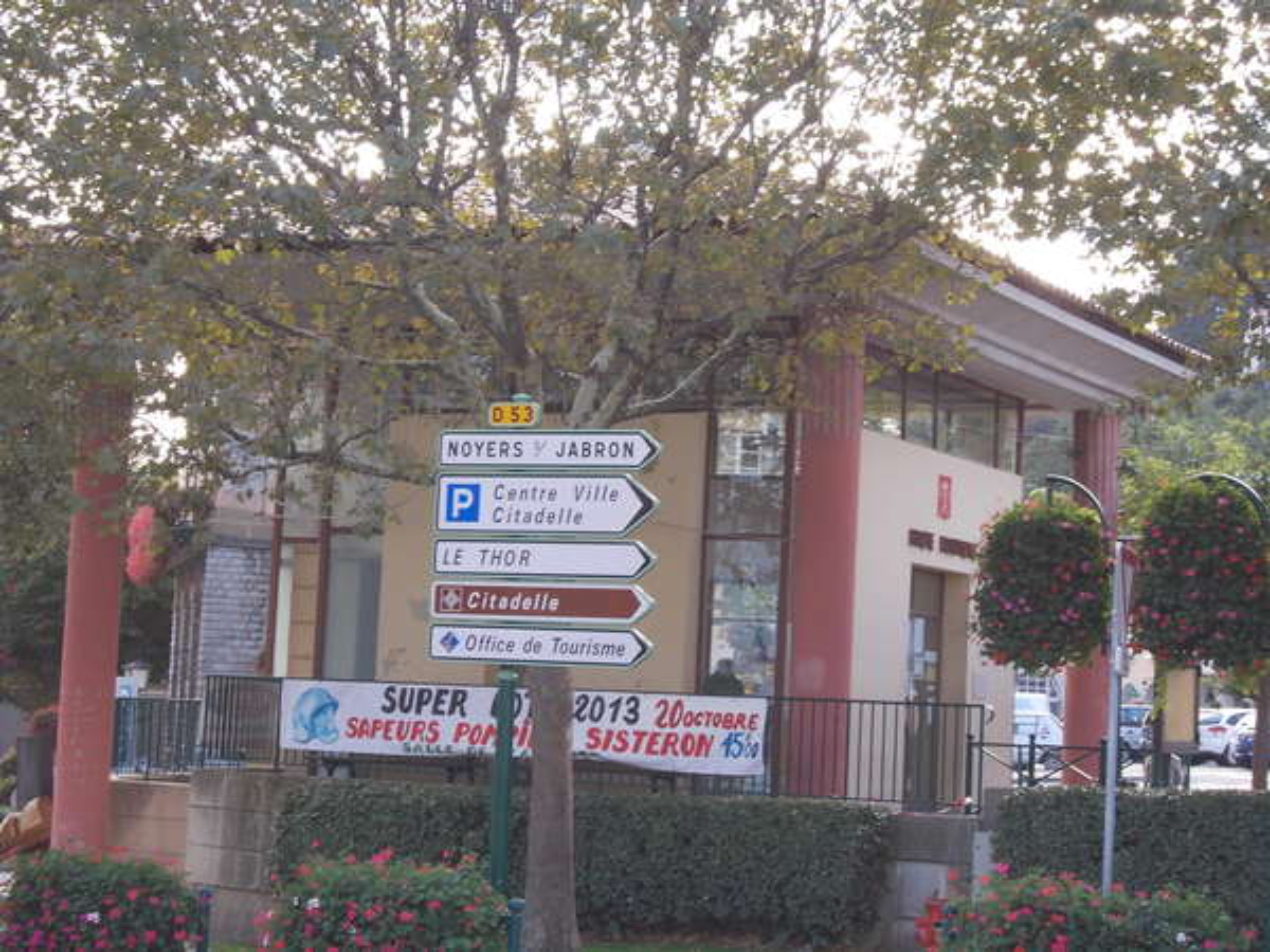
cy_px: 476
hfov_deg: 23.8
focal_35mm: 82
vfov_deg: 18.0
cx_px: 635
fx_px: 3008
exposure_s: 1/60
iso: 80
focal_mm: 11.6
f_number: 4.8
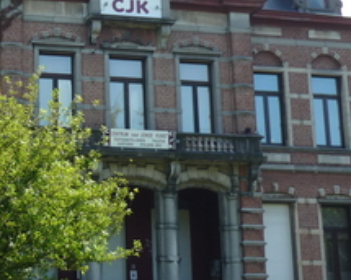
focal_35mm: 90
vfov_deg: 16.9
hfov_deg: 20.3
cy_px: 49
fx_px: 935
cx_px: -39
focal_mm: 5.5
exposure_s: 1/400
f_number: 2.8
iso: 100
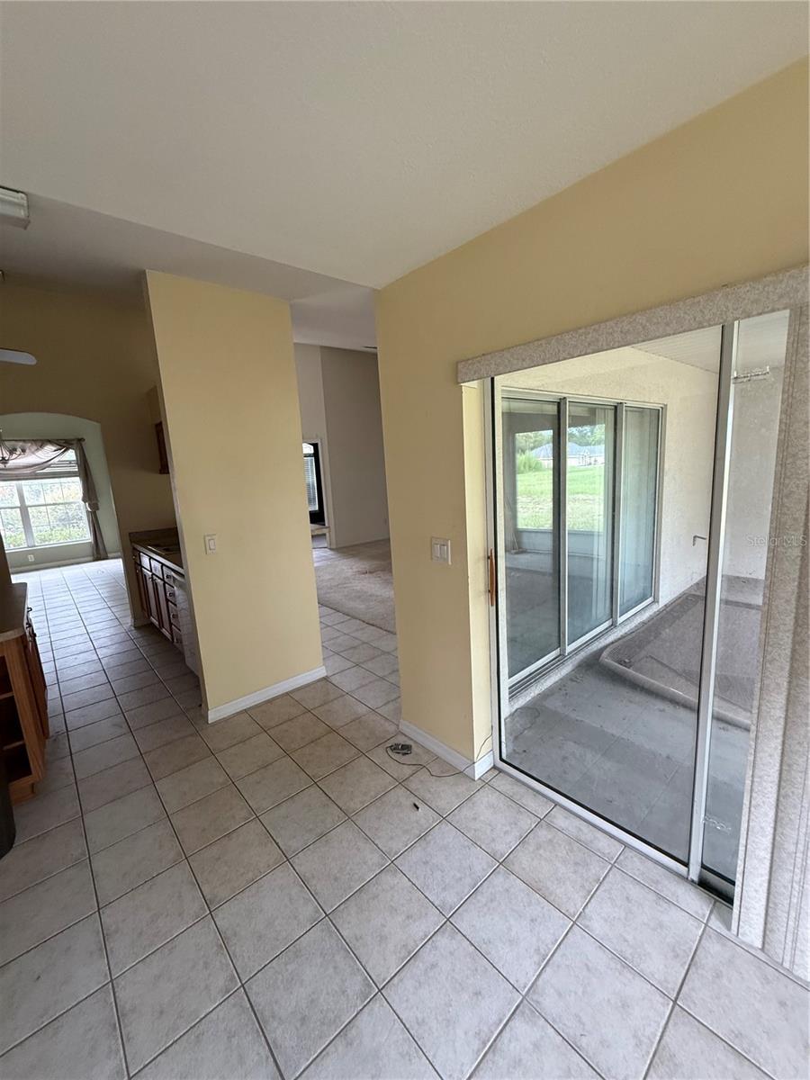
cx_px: 405
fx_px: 437
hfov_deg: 85.7
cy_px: 540
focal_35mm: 14
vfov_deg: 102.1
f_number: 2.2
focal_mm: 2.22
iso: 320
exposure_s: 1/85
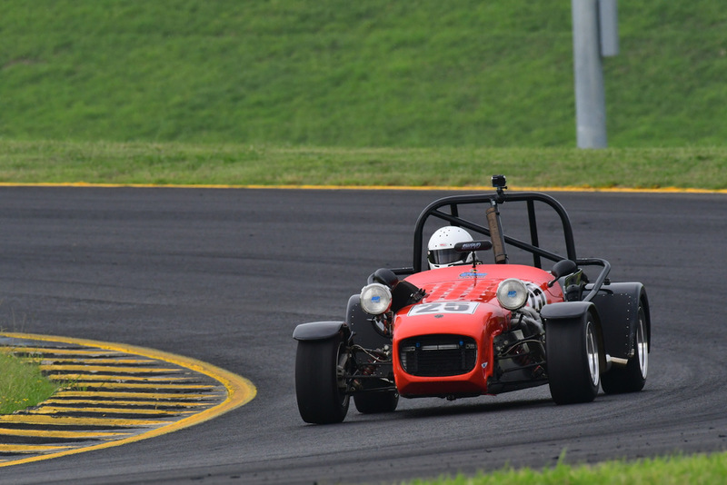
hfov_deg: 2.7
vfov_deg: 1.8
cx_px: 364
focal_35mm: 750
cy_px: 242
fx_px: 15150
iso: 1250
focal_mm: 500
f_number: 11
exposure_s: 1/640
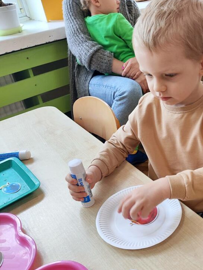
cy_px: 154
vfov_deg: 53.7
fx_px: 266
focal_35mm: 34
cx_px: 143
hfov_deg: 41.0
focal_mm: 4.68
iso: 71
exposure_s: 1/50
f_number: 1.8
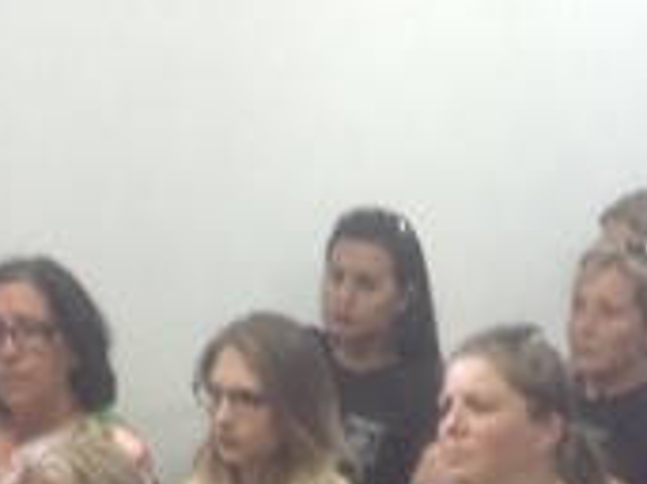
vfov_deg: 8.6
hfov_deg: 12.0
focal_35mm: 164
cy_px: 911
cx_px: 465
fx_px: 3063
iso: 125
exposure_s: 1/20
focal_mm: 4.28
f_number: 2.4
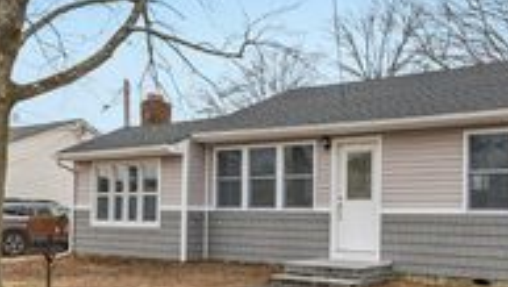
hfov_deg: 51.3
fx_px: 512
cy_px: 220
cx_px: 355
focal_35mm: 38
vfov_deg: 30.7
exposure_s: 1/640
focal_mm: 14
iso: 500
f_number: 6.3
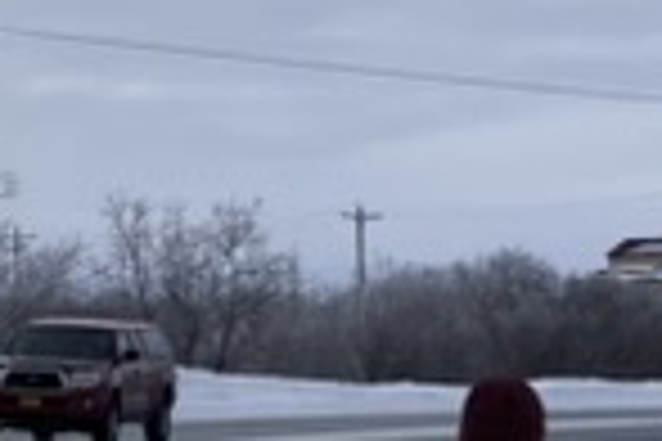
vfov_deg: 6.8
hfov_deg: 10.1
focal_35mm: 203
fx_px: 3733
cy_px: 243
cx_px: 77
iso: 20
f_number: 1.8
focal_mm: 3.99
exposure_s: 1/6944
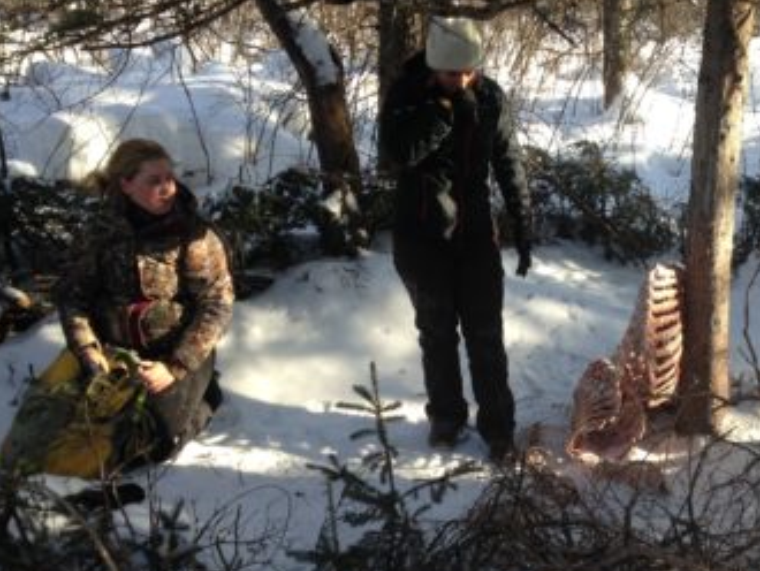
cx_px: 550
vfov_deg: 29.1
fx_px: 1099
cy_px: 333
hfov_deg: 37.4
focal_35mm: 50
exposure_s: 1/382
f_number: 2.4
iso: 50
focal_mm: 4.12
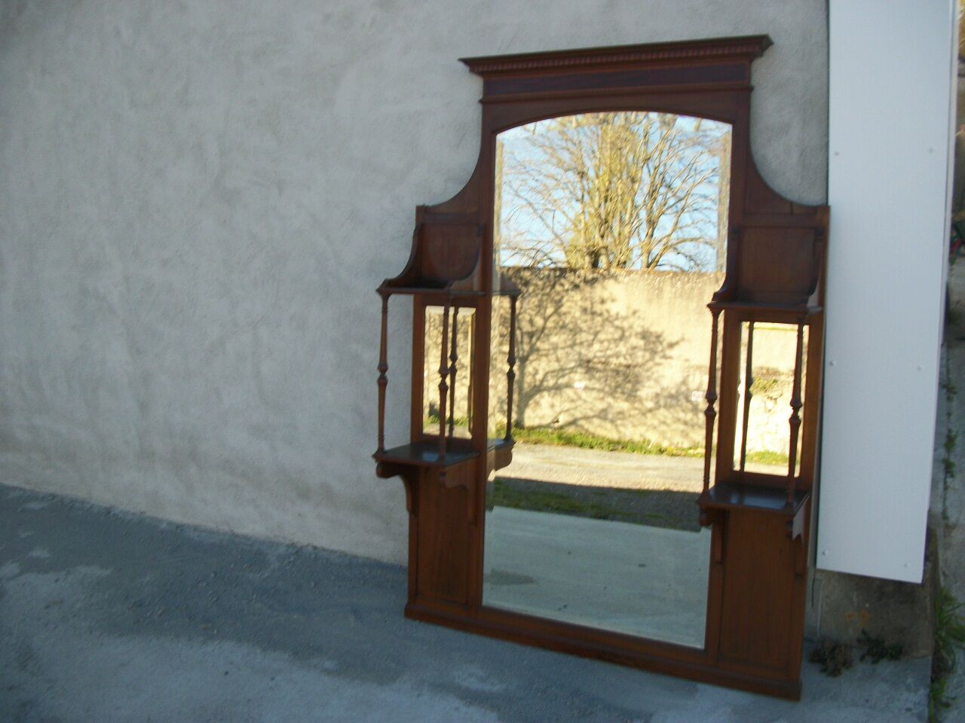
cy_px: 362
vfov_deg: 44.2
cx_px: 482
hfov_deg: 56.8
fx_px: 892
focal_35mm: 32
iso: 80
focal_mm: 5.7
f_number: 8.8
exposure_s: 1/50
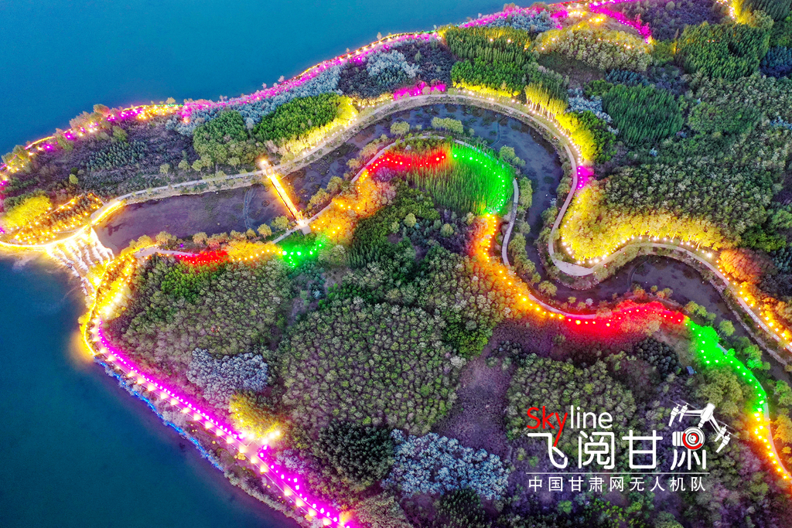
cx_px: 396
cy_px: 264
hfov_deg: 65.5
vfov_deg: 46.4
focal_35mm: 28
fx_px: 616
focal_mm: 10.26
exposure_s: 1
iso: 400
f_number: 2.8
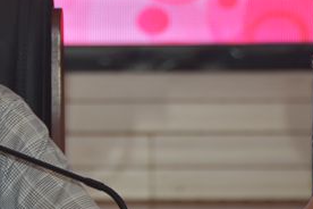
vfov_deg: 1.6
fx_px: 7564
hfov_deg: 2.4
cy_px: 54
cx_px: -91
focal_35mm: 870
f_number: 5.6
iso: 400
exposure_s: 1/80
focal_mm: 200
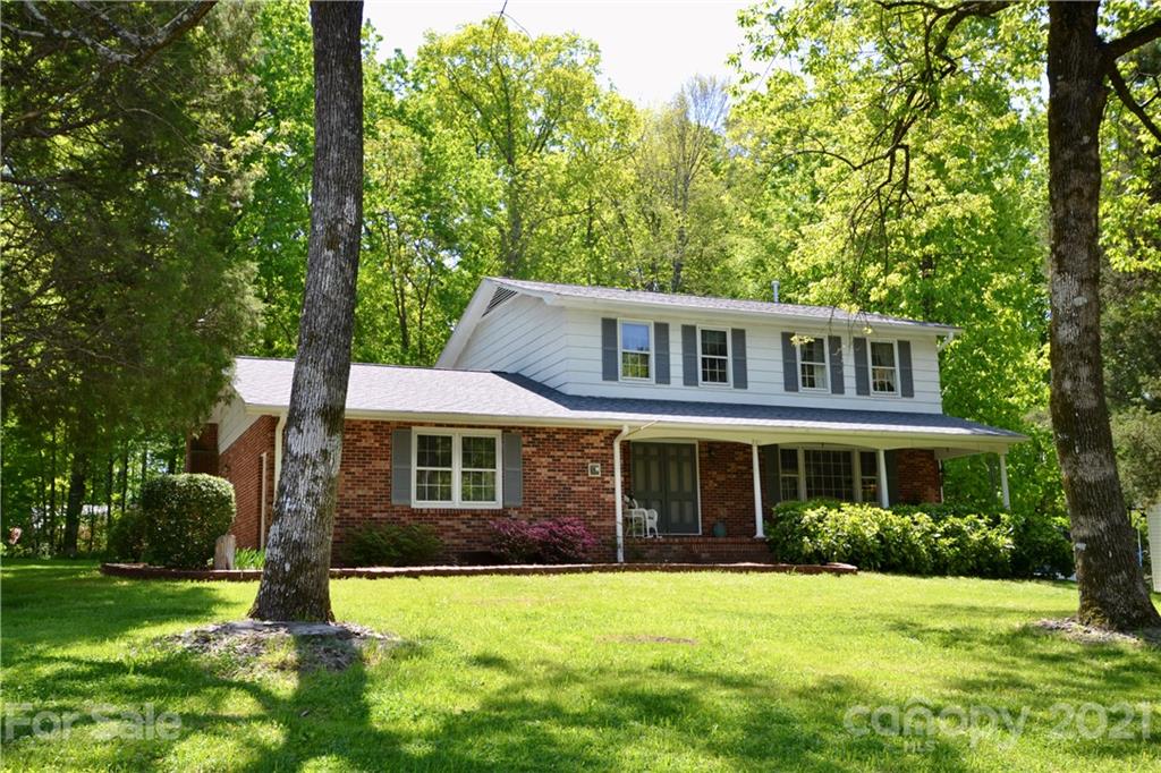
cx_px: 580
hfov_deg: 53.1
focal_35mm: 36
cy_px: 386
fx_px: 1161
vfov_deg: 36.8
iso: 110
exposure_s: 1/125
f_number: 5.6
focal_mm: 24
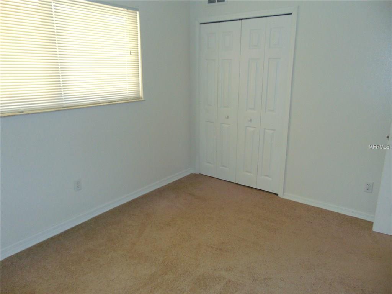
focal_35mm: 25
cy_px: 147
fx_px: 283
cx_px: 196
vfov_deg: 54.9
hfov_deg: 69.4
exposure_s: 1/30
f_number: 3
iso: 200
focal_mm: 4.5
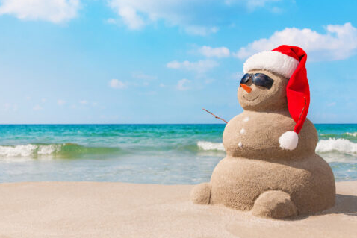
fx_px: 585
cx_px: 176
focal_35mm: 59
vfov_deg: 23.0
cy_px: 97
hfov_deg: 33.9
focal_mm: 28
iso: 100
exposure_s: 1/250
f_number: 6.3
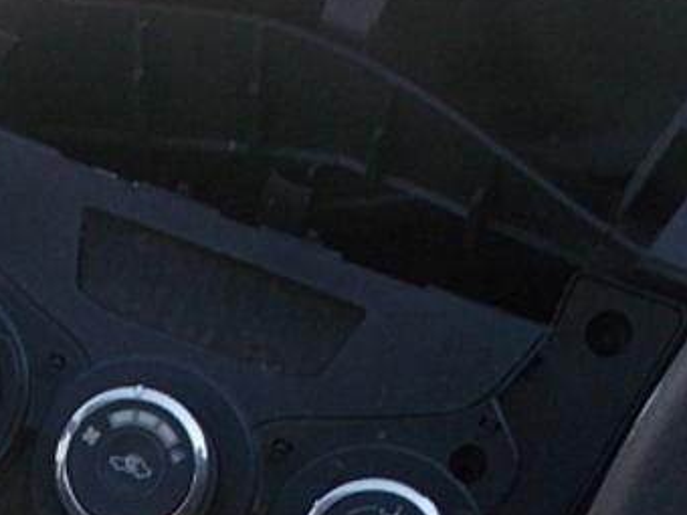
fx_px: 1846
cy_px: 843
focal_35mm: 93
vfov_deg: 14.5
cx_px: 76
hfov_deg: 20.7
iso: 80
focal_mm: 4.6
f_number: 3.2
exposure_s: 1/100
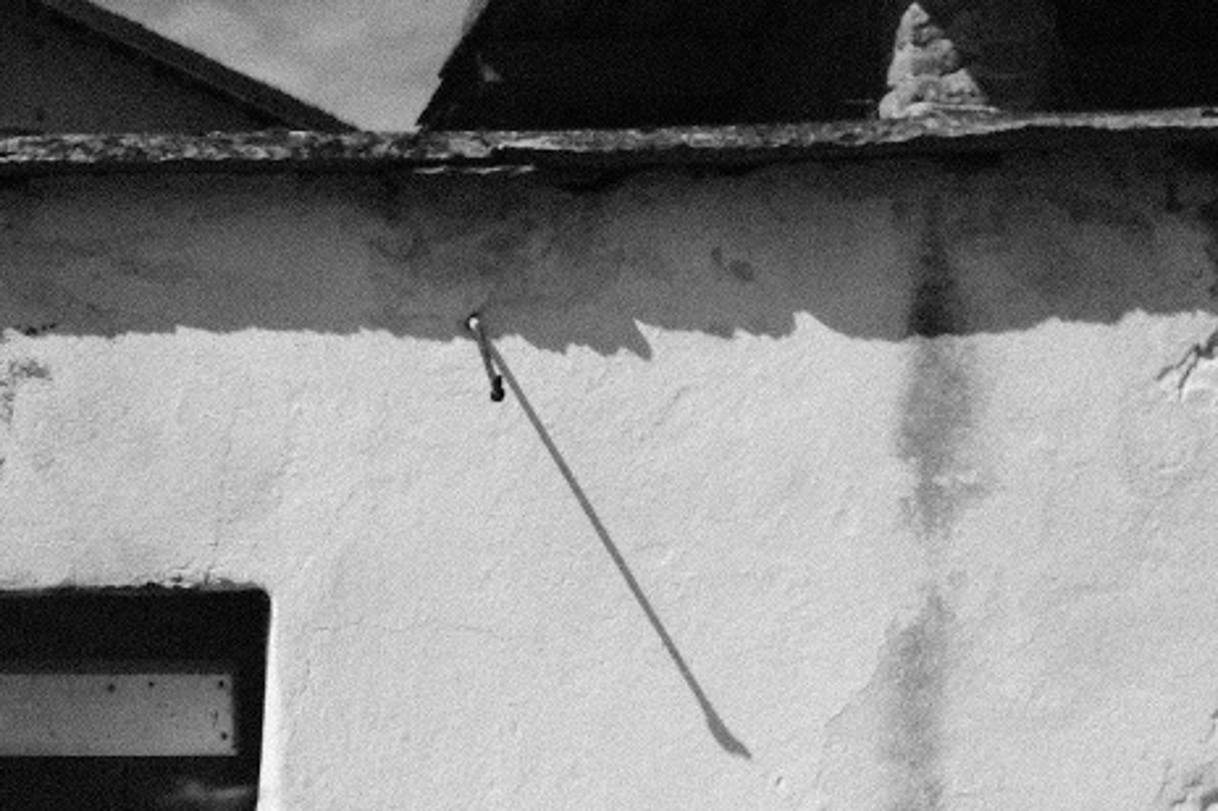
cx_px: -270
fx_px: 4532
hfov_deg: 14.8
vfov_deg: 9.8
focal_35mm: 134
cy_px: 1349
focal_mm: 23
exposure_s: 1/420
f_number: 8
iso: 160
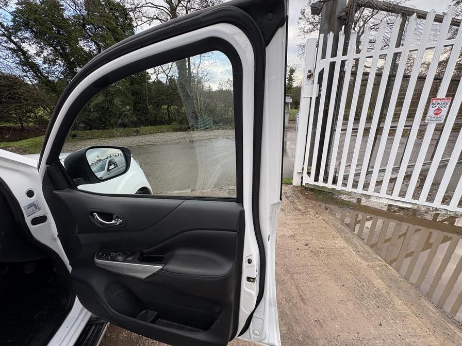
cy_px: 173
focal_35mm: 14
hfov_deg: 102.1
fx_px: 187
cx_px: 231
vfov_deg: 85.7
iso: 40
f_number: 2.2
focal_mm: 2.22
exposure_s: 1/193
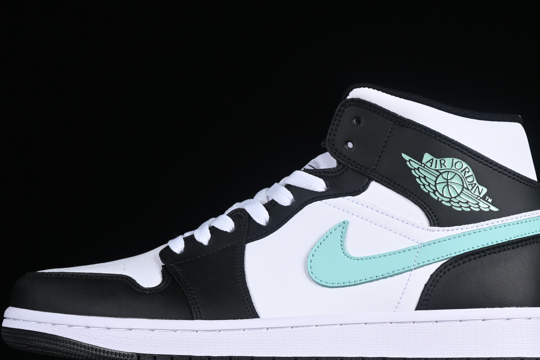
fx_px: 1620
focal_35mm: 108
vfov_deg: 12.7
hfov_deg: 18.9
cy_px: 211
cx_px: 287
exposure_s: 1/80
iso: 160
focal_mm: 50
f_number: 7.1
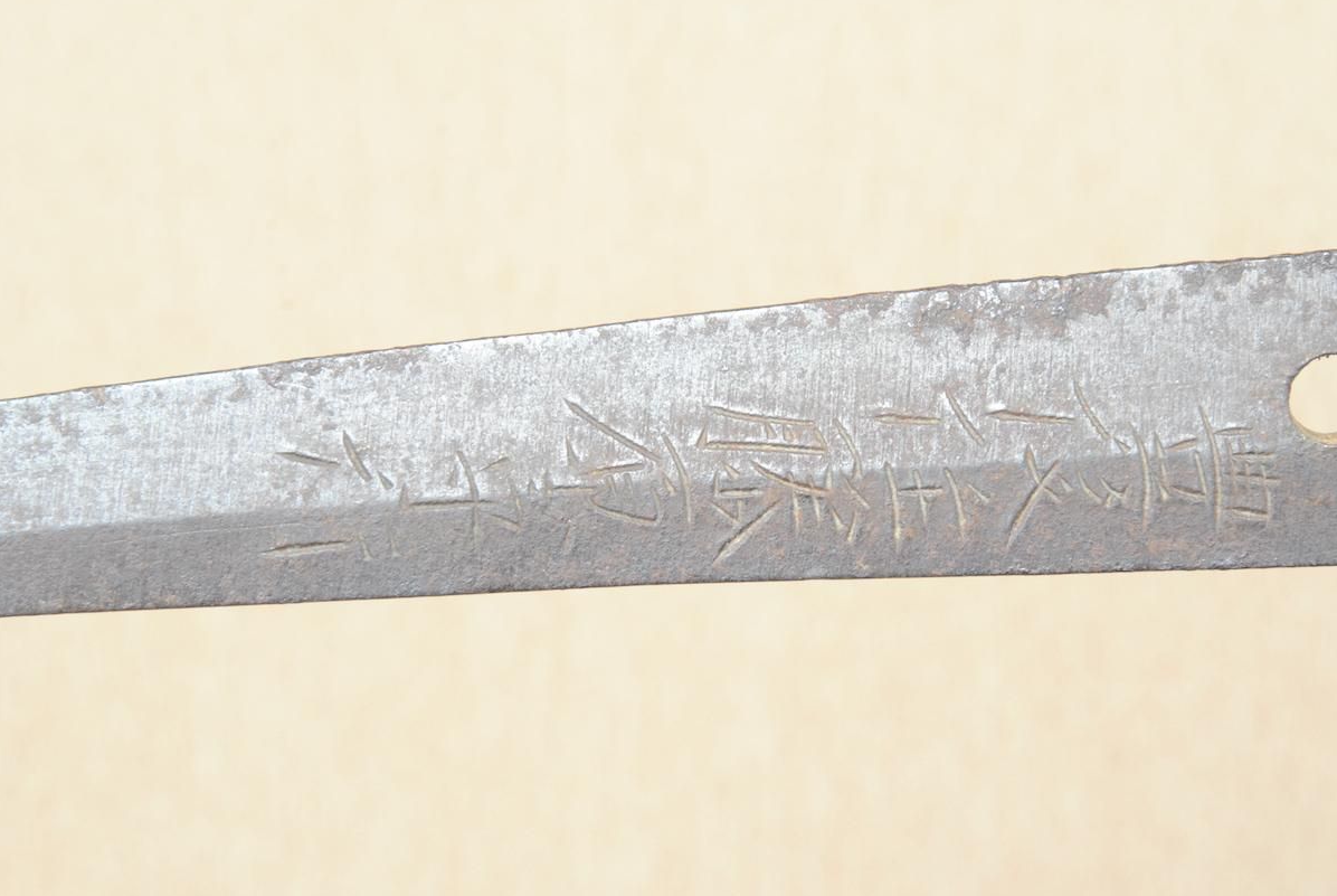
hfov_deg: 13.0
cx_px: 762
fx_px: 5876
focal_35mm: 158
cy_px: 457
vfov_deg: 8.7
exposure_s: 1/2
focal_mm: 90
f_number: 11
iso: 400
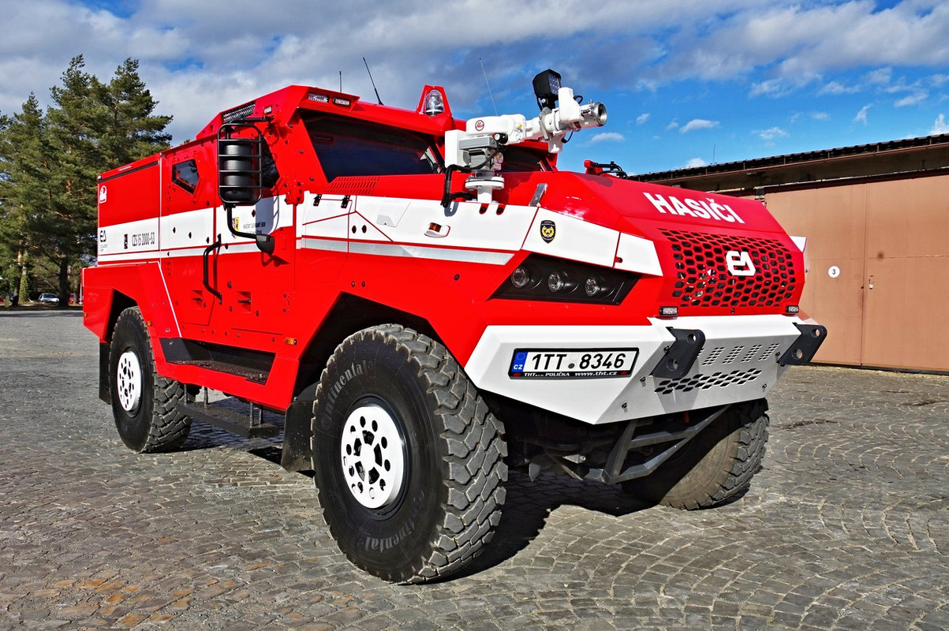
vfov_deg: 42.3
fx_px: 817
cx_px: 474
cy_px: 316
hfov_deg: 60.3
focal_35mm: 31
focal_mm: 21
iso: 100
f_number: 18
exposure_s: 1/100
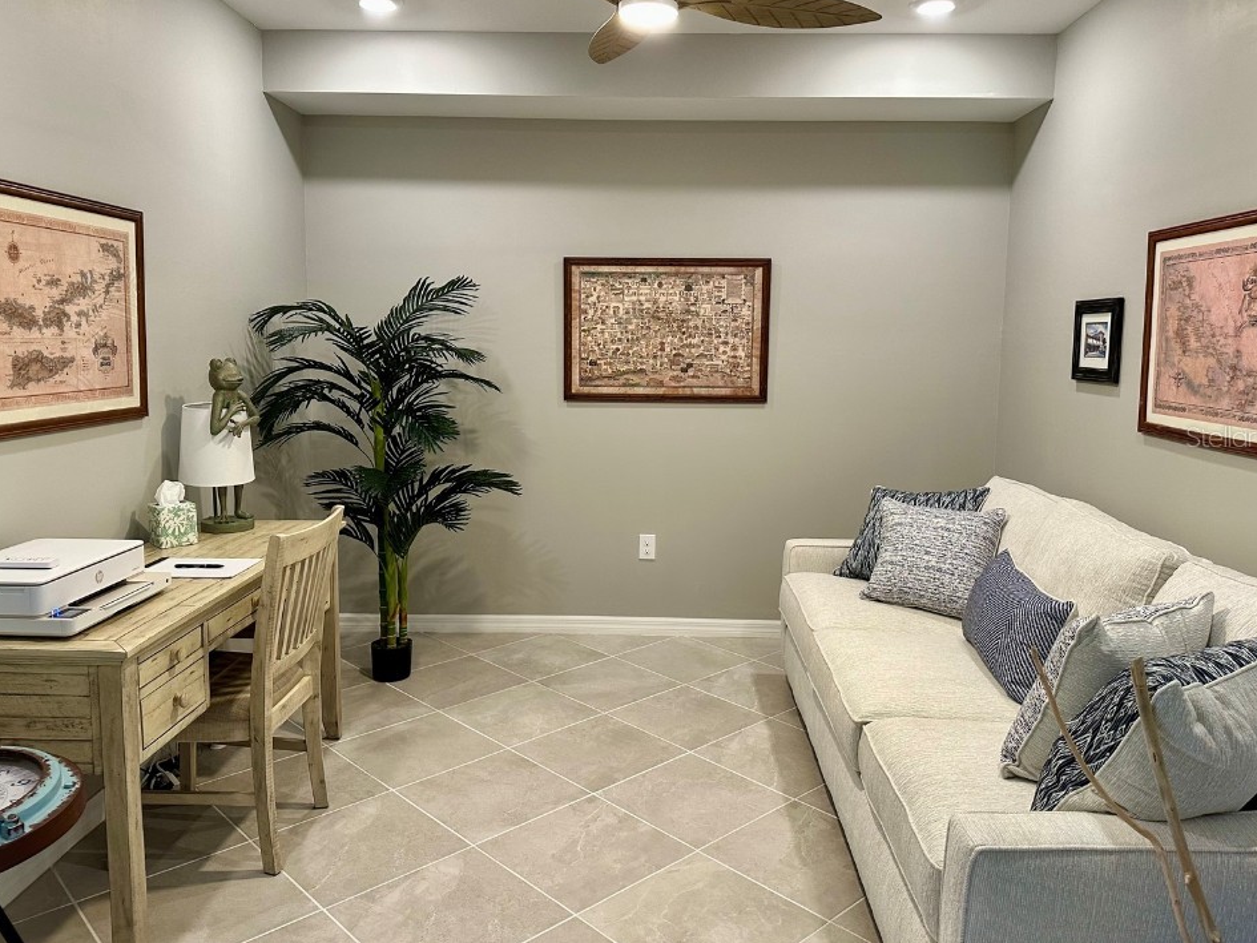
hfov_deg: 67.3
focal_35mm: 26
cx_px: 630
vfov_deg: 53.0
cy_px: 436
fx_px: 944
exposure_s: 1/120
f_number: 1.78
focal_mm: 6.86
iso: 200
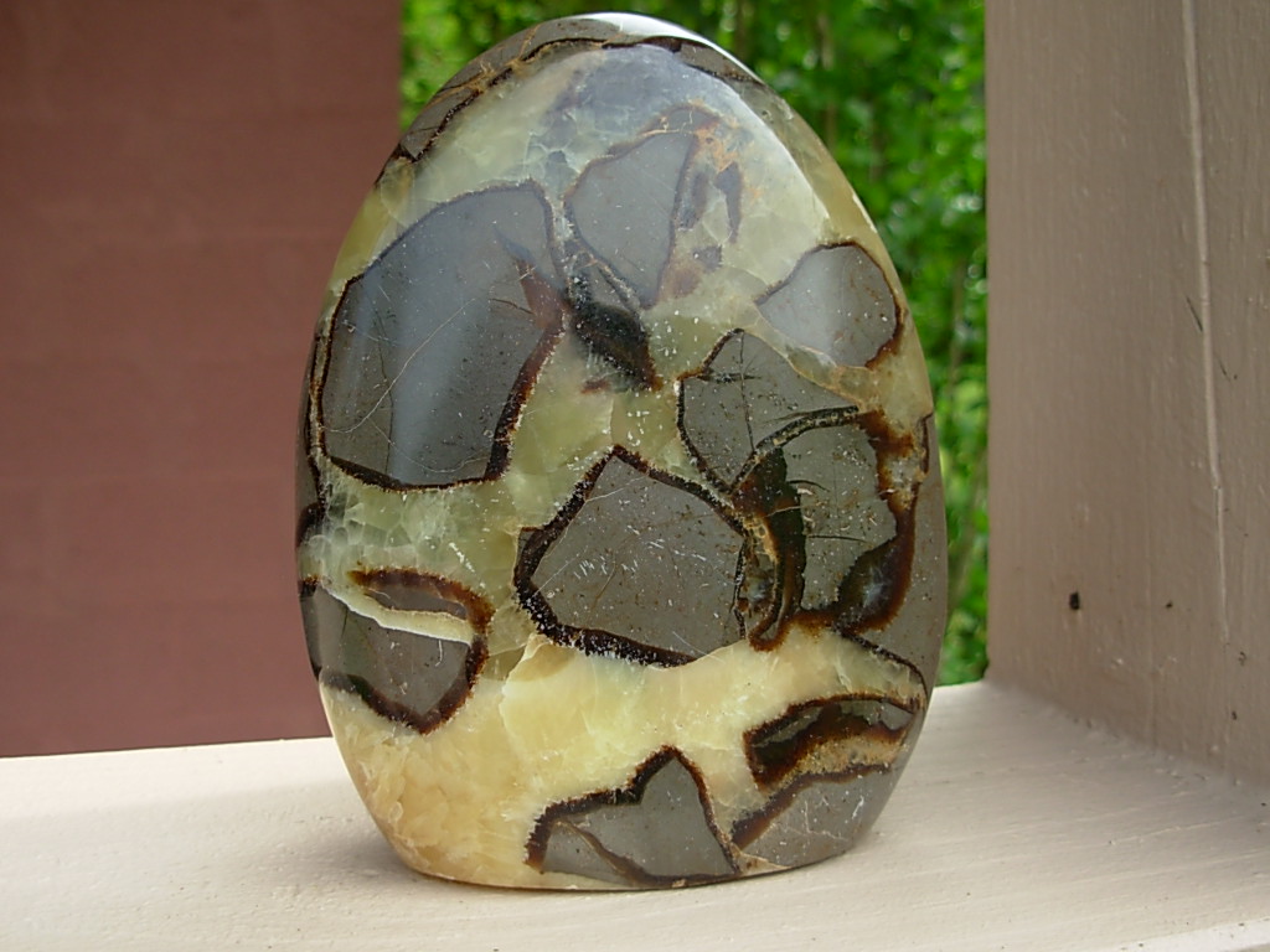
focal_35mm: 38
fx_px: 1394
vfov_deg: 37.7
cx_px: 635
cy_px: 476
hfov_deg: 49.0
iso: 50
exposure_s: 1/362
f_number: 2.9
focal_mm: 6.3
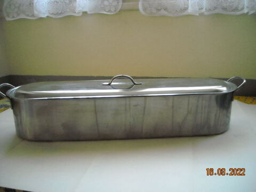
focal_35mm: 35
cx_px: 128
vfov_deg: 40.7
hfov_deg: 52.6
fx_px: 259
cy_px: 96
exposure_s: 1/161
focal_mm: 5.7
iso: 800
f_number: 2.8
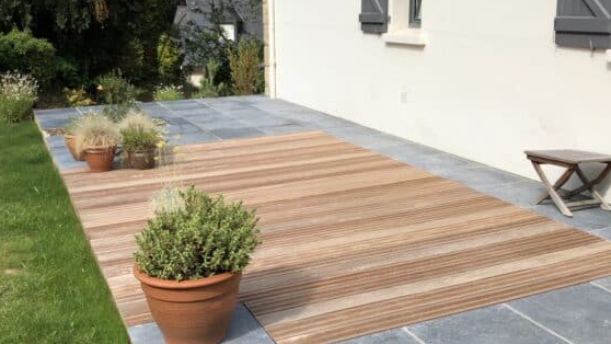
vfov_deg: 28.3
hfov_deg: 48.4
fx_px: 681
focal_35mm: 42
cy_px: 153
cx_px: 310
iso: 20
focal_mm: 3.99
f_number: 1.8
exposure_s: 1/2288
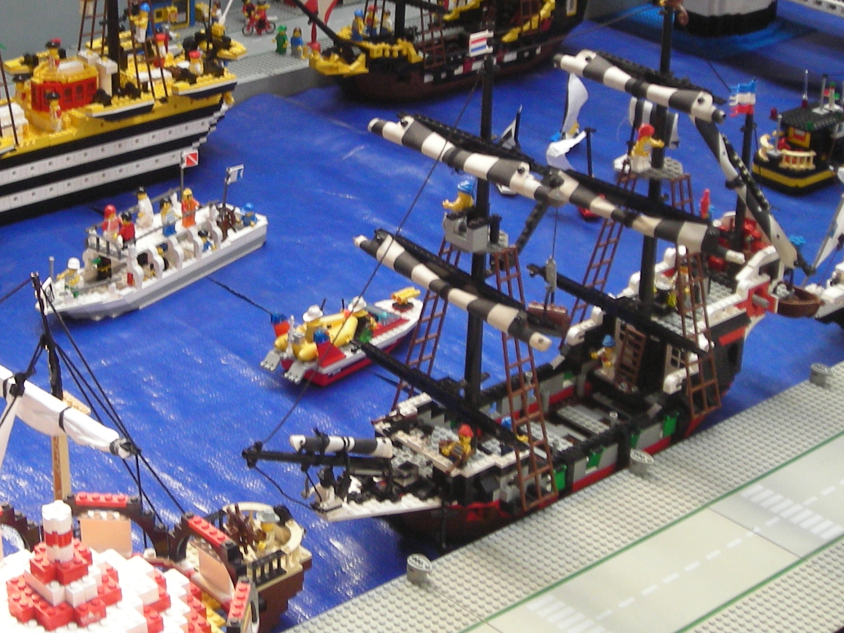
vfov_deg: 19.0
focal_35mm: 77
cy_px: 134
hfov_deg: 25.3
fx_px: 1878
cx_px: 337
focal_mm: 6.8
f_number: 3.3
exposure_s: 1/30
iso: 144
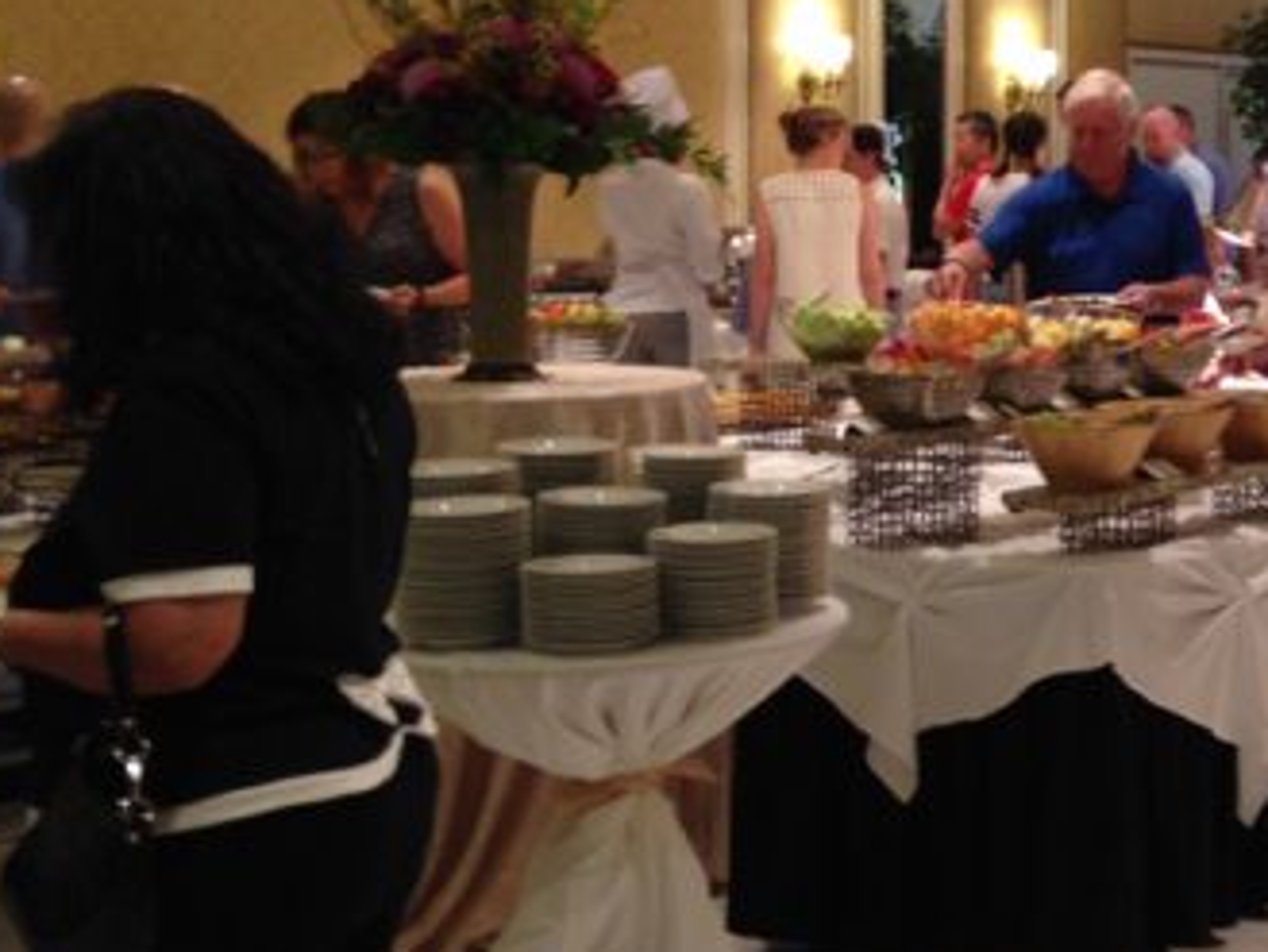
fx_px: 2822
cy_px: 266
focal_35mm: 77
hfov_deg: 23.6
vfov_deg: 19.0
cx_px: 1426
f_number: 2.4
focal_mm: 4.12
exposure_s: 1/20
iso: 80
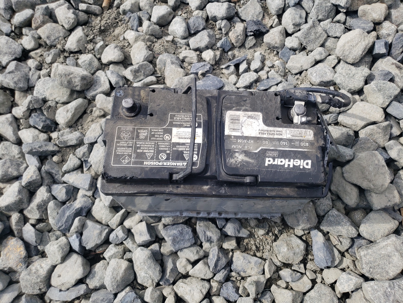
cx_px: 202
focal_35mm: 26
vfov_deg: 53.1
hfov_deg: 67.3
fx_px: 303
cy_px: 152
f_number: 1.5
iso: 50
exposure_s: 1/1000
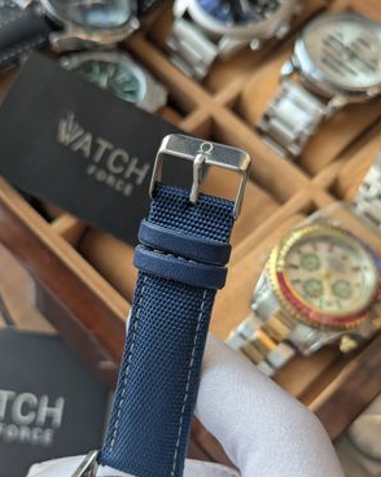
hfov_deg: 29.7
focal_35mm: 51
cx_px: 192
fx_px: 719
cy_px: 258
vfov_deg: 36.7
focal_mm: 6.81
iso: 42
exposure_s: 1/237
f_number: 1.85
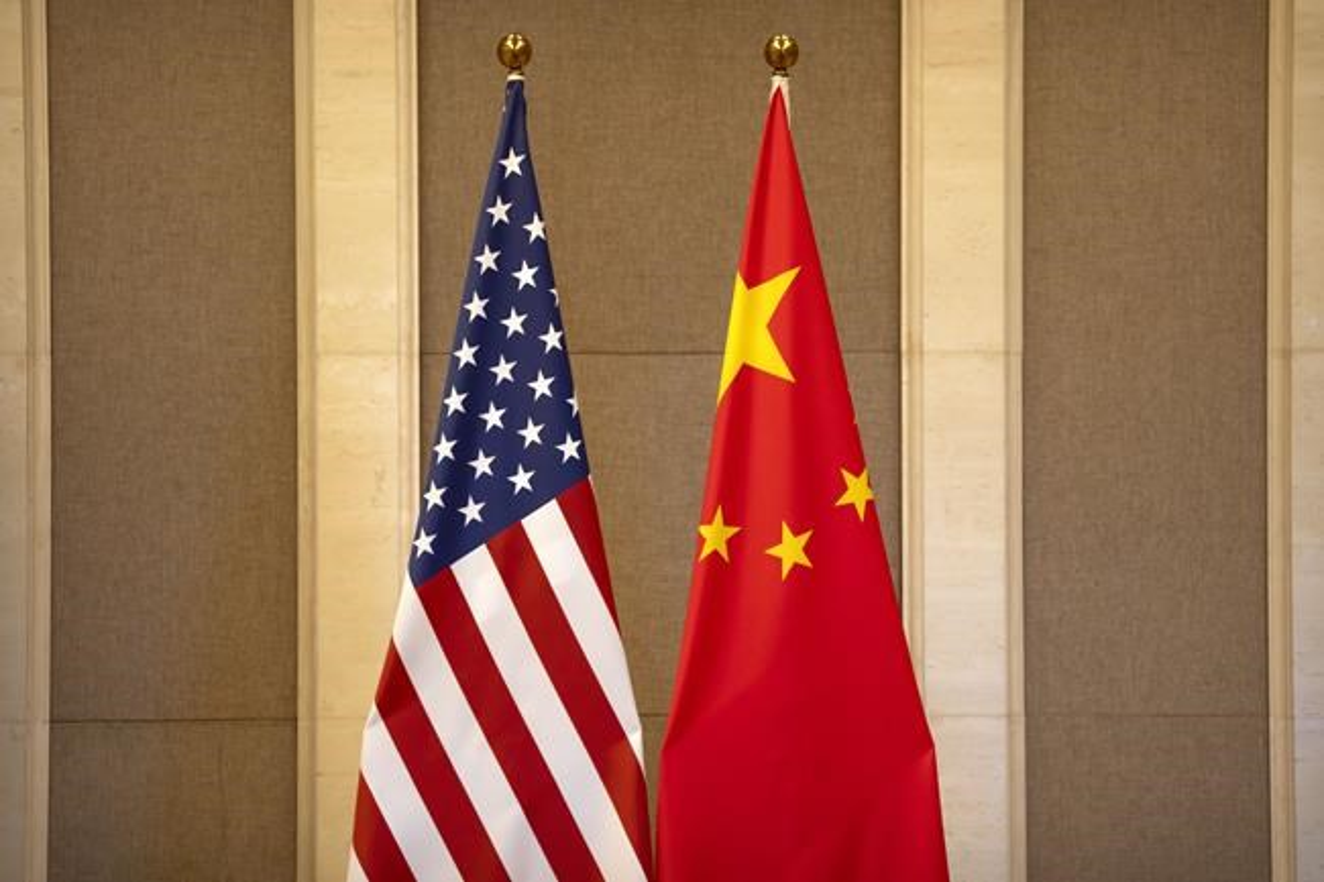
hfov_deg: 8.8
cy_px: 441
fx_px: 8640
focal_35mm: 235
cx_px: 662
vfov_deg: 5.8
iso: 3200
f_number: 5.6
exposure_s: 1/200
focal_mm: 235
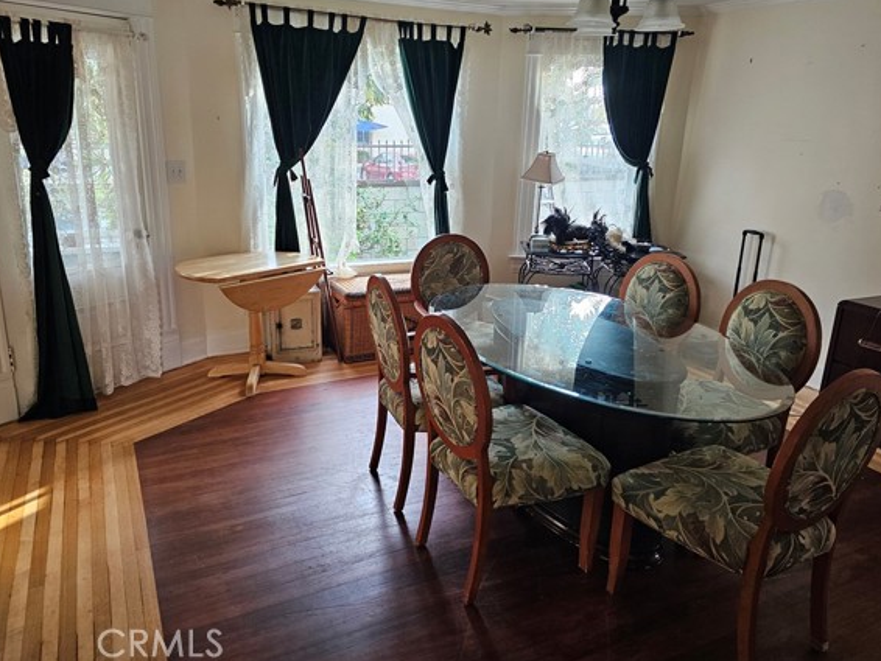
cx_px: 406
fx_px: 662
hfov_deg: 67.2
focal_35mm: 26
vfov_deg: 53.0
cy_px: 292
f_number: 1.7
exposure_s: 1/100
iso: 200
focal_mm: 6.3
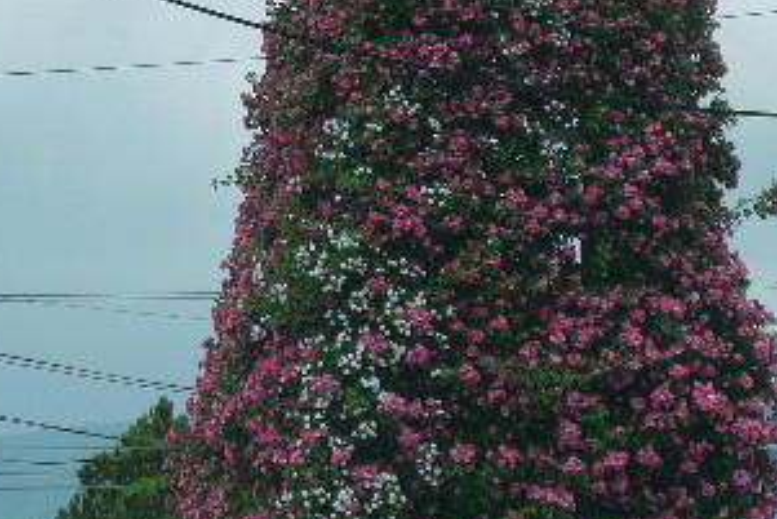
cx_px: 581
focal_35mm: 263
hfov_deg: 7.8
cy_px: 186
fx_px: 5679
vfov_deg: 5.2
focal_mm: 42
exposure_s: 1/640
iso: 100
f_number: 5.6
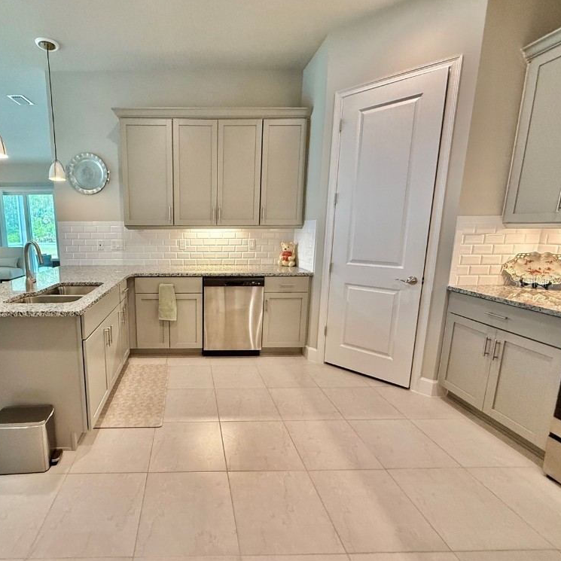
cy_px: 281
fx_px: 312
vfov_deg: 84.0
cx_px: 195
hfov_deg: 81.6
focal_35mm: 17
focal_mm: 2.22
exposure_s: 1/120
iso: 400
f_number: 2.2
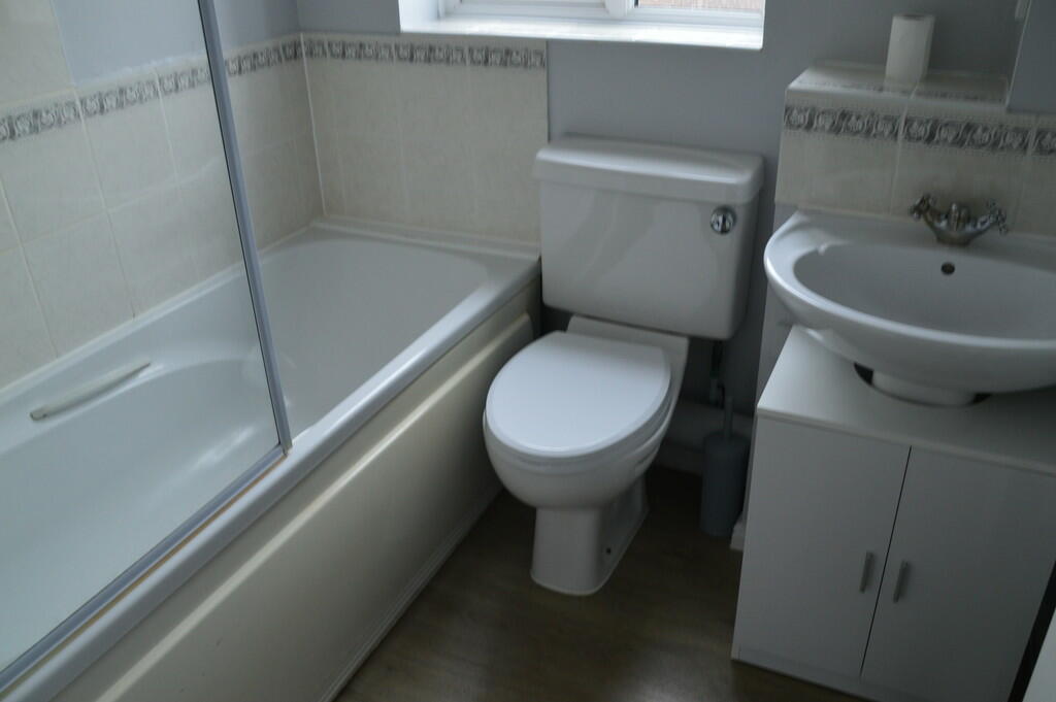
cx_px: 528
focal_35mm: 30
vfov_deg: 43.5
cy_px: 351
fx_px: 879
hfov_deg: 62.0
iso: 450
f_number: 6.3
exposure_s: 1/15
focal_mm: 20
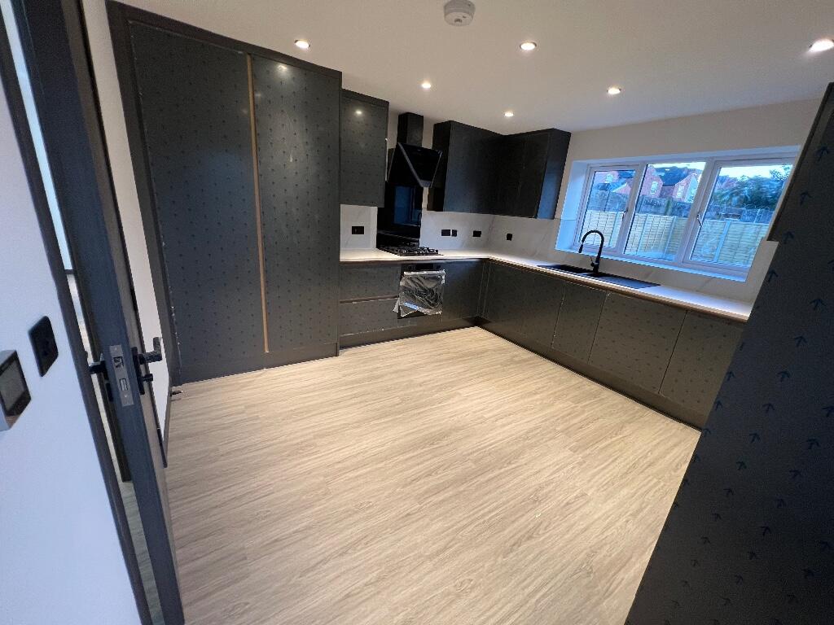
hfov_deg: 106.2
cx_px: 417
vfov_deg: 89.9
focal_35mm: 13
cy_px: 312
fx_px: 313
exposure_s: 1/50
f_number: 1.8
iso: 200
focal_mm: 1.57
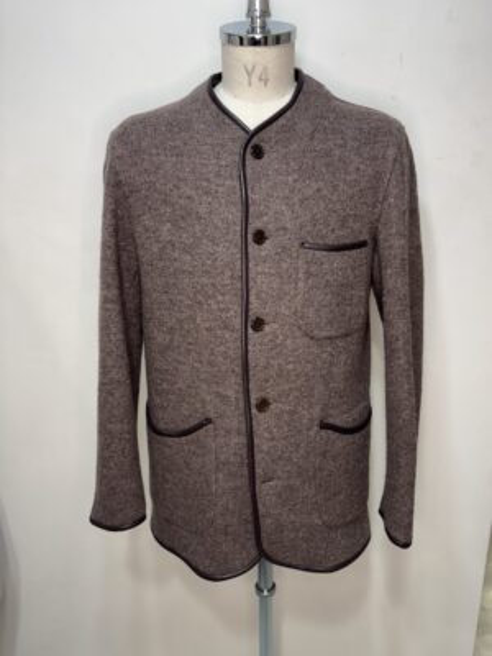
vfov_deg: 71.6
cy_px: 328
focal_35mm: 24
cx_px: 246
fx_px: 455
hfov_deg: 56.8
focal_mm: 6.76
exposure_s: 1/100
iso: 160
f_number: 1.78
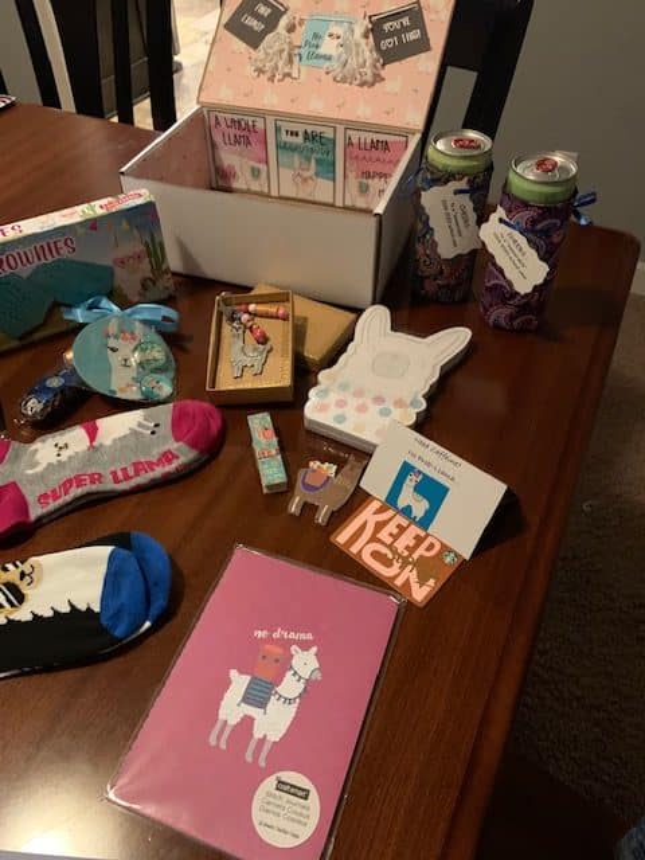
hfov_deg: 53.1
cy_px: 430
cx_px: 322
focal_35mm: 26
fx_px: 646
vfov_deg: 67.3
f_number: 1.8
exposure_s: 1/24
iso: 640
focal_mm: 4.25
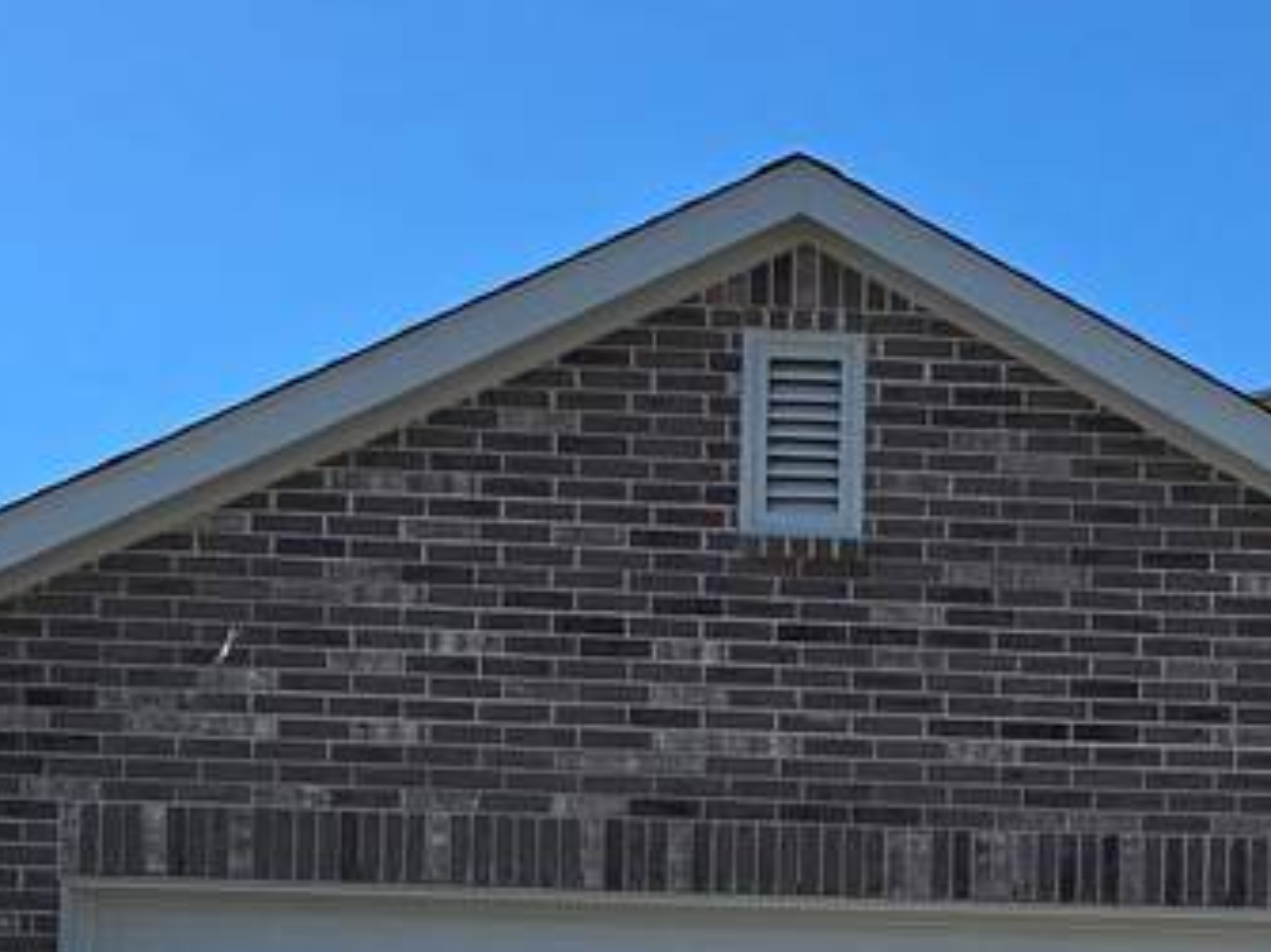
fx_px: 3230
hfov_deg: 21.4
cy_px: 1214
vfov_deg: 16.0
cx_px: 1313
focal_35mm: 88
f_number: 1.7
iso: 12
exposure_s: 1/790
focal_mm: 6.3
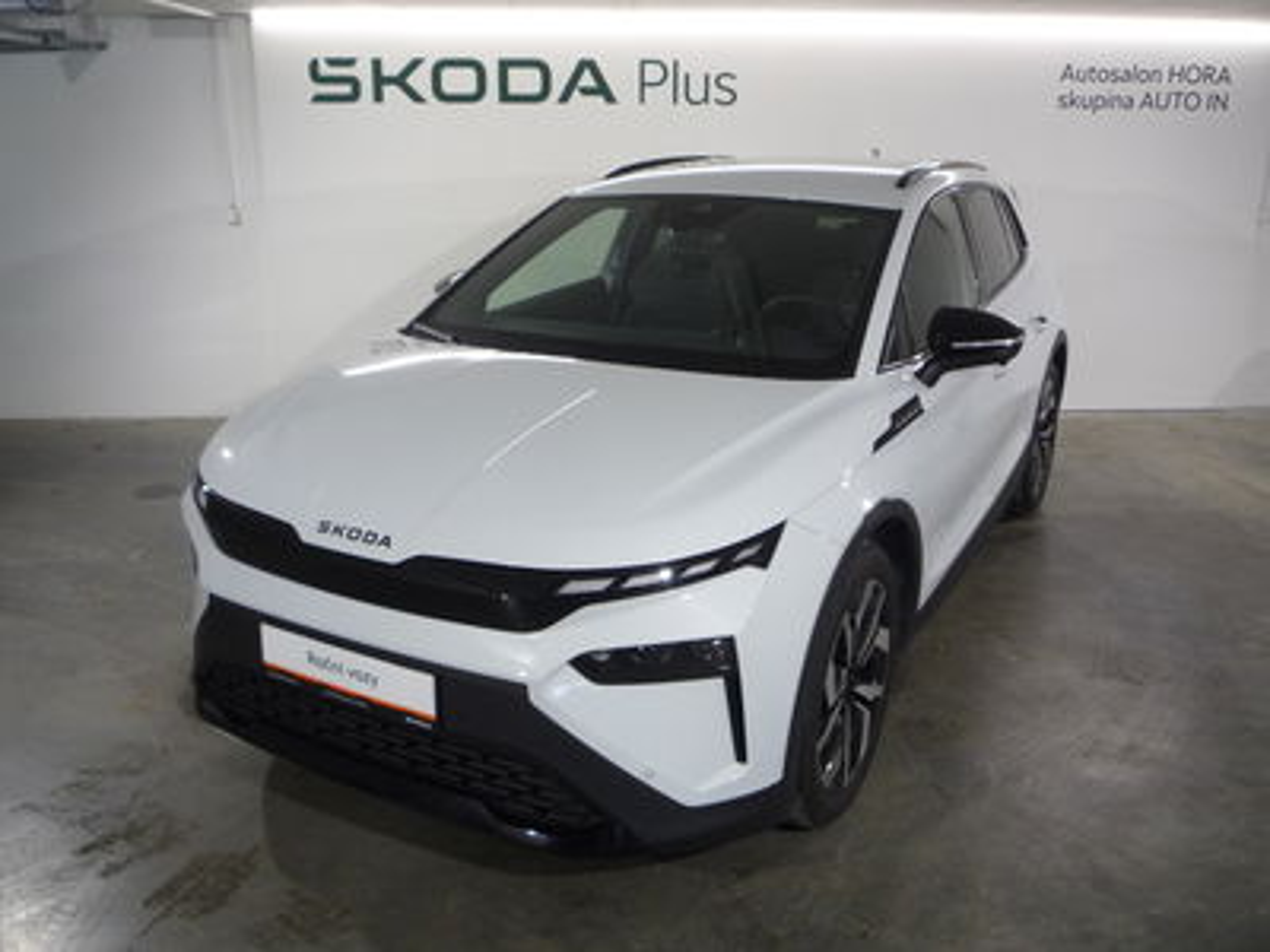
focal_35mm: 30
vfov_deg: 46.8
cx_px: 635
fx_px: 1101
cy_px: 476
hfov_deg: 60.0
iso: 125
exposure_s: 1/30
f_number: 3.3
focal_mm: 5.2
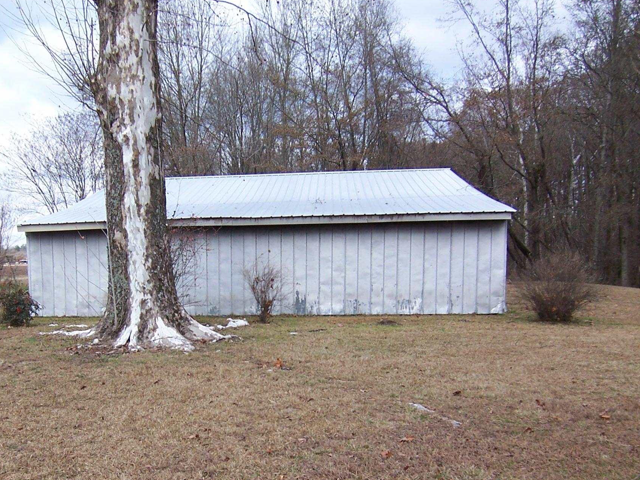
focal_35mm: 35
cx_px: 242
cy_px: 354
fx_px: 647
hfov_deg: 52.1
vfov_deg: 39.7
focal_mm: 3.8
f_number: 2.8
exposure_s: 1/320
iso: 64
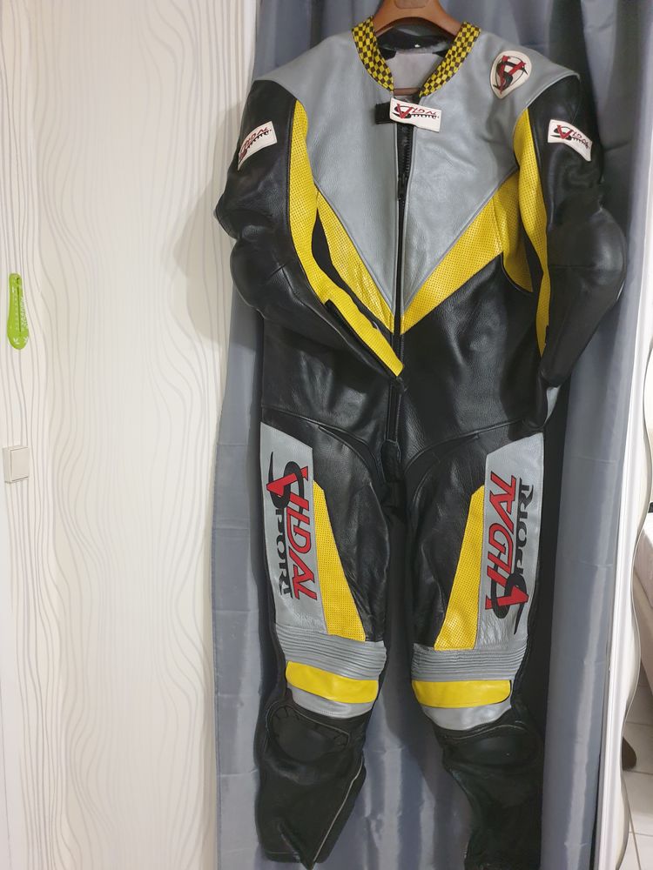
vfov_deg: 67.3
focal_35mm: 26
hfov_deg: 53.1
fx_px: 654
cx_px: 326
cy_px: 435
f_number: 1.5
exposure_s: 1/20
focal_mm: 4.3
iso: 320
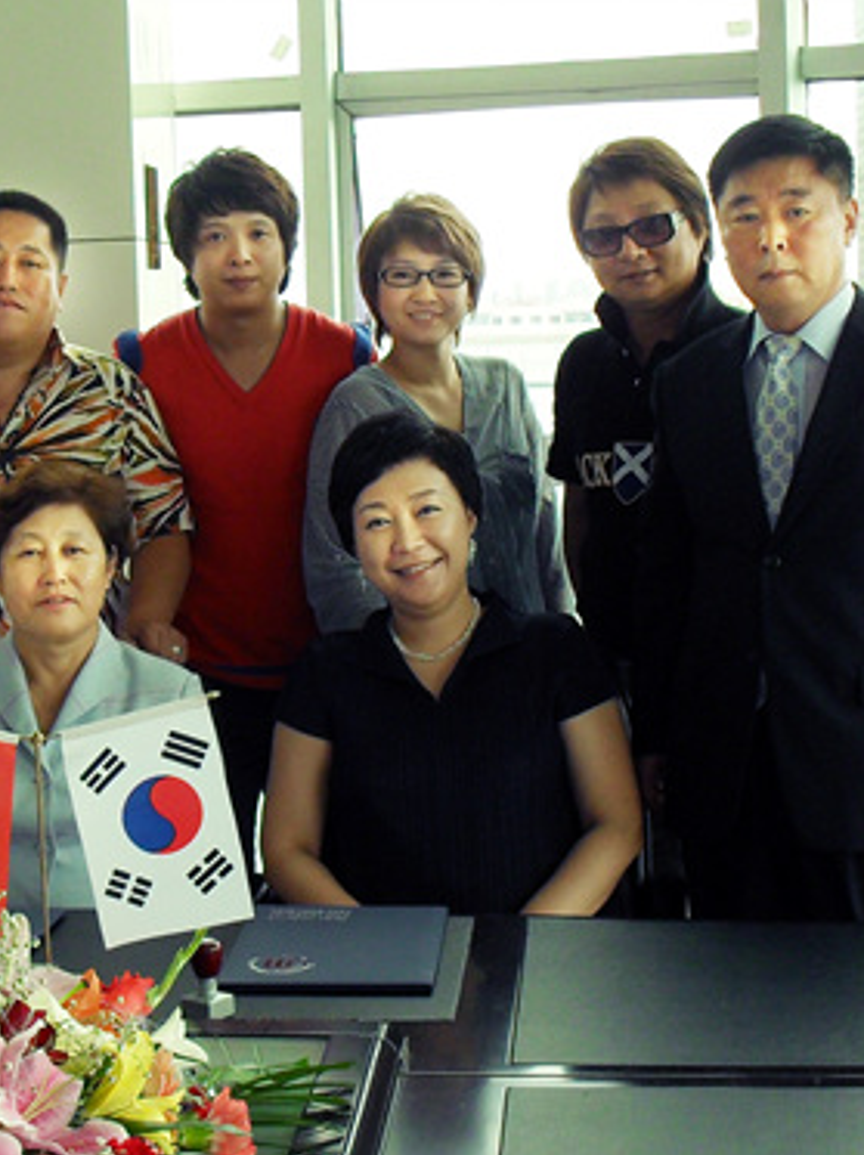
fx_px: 1700
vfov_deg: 37.5
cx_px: 288
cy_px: 578
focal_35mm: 51
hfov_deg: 28.3
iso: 80
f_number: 2.8
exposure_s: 1/60
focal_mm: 6.3
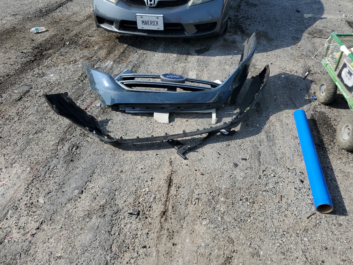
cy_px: 132
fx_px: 265
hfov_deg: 67.3
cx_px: 176
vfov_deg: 53.1
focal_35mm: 26
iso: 50
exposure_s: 1/2500
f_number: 1.5
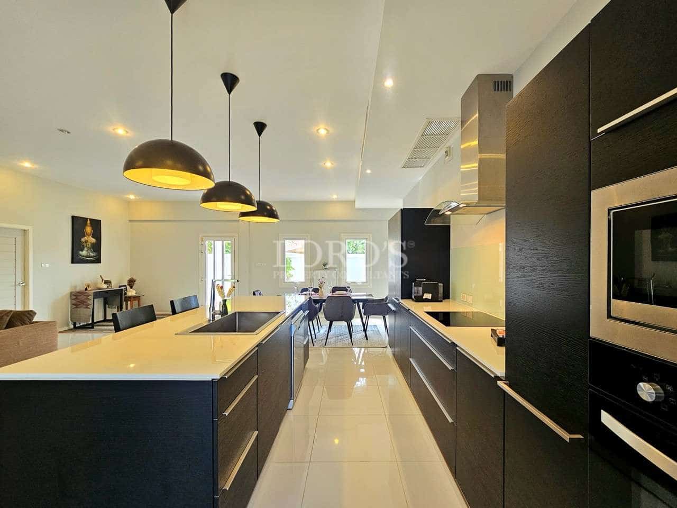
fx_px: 254
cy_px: 254
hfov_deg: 106.2
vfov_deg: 89.9
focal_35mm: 13
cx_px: 338
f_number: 2.2
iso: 160
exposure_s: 1/50
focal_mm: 2.2
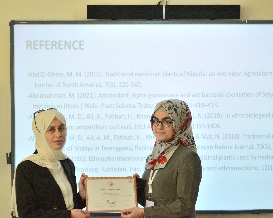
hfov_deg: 18.2
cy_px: 123
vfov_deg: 14.6
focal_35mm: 106
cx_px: 112
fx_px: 854
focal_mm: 55
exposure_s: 1/30
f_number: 5.6
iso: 1600
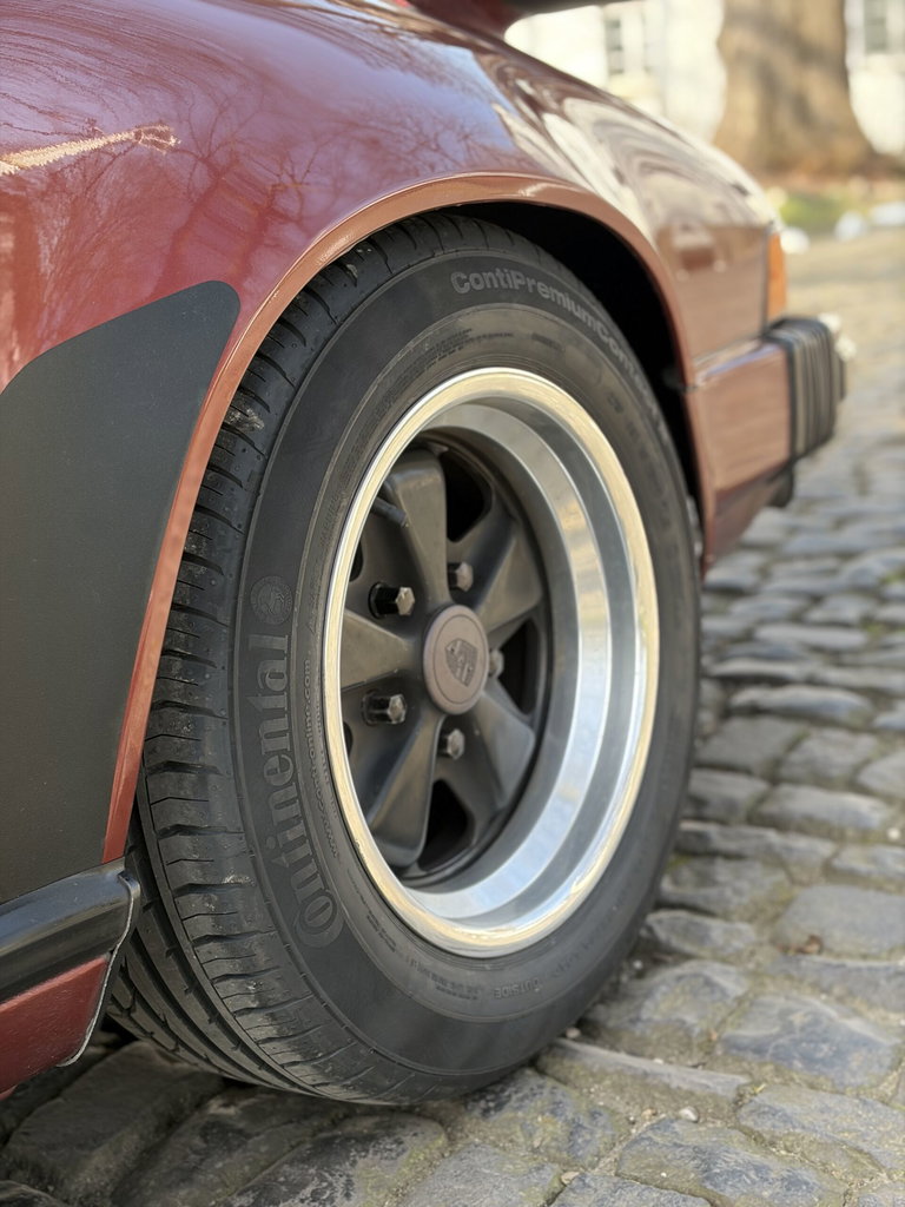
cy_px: 604
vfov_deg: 36.8
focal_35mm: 52
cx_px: 452
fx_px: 1813
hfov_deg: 28.0
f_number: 1.6
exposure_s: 1/243
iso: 40
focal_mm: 5.96
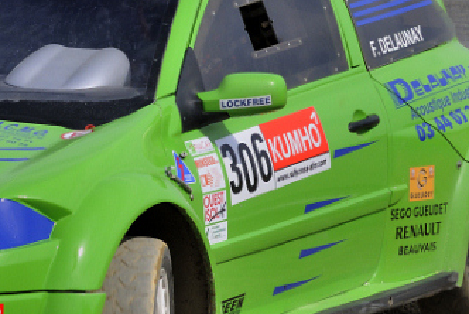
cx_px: 22
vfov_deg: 4.8
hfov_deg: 7.2
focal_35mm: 285
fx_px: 3716
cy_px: 243
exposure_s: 1/400
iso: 200
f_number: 10
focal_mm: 82
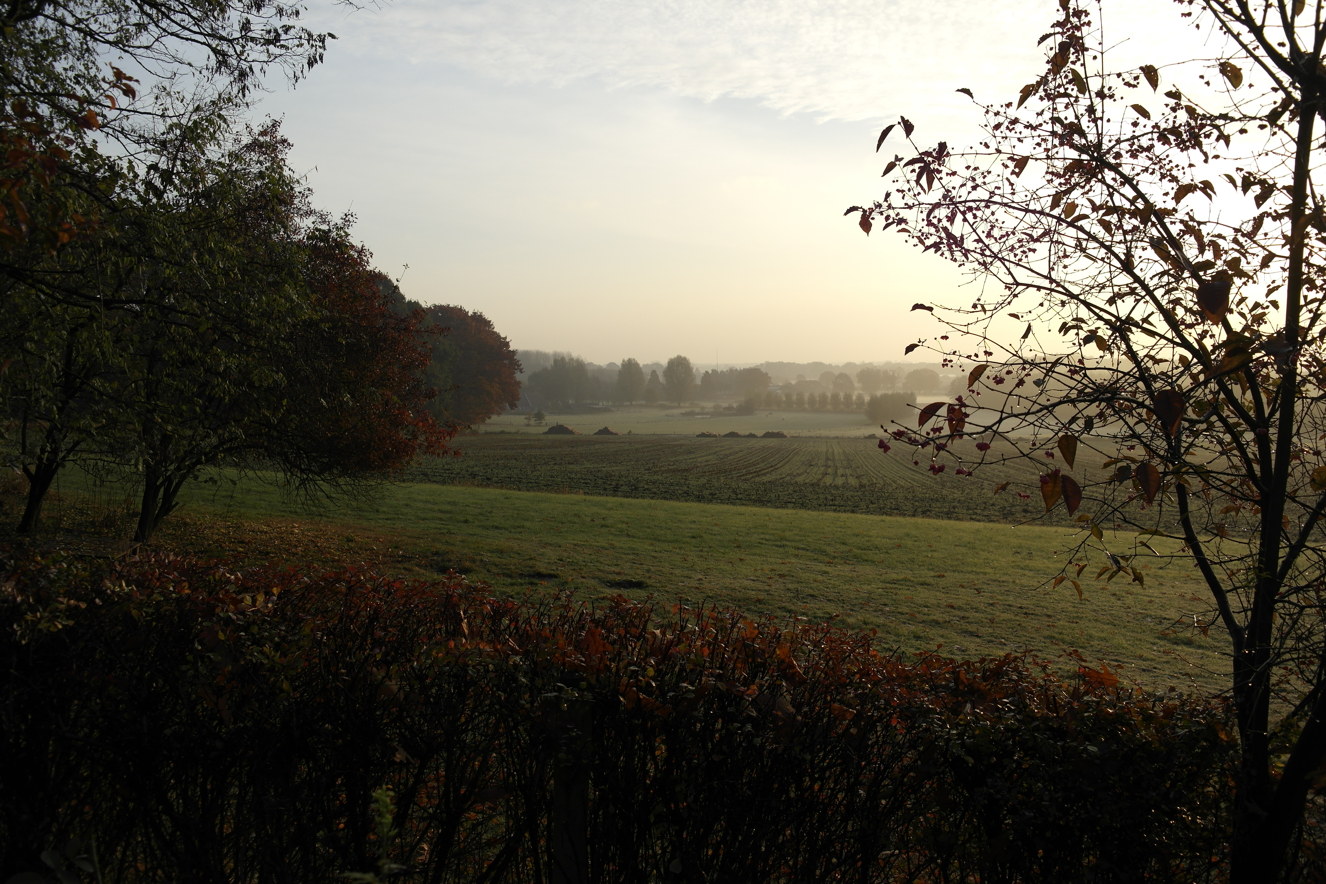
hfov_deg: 42.7
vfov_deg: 29.2
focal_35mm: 46
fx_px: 1694
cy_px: 442
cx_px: 663
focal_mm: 30
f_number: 6.3
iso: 100
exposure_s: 1/250
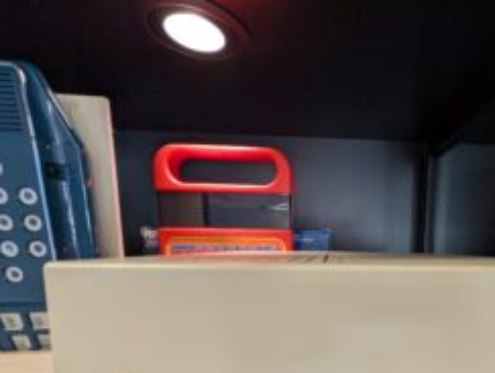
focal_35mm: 23
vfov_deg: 55.0
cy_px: 298
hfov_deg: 70.3
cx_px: 352
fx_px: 329
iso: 170
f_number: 2.2
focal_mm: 1.83
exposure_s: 1/40
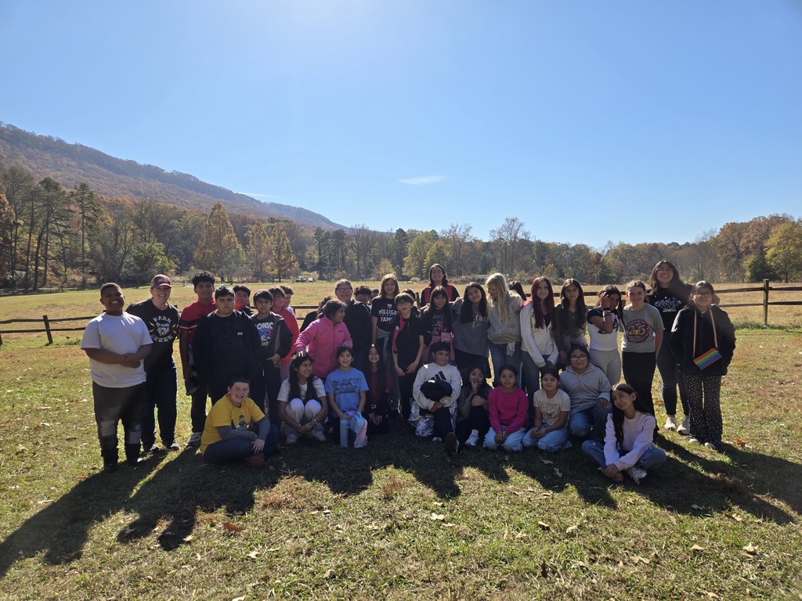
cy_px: 300
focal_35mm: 23
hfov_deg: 73.9
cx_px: 401
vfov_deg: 58.9
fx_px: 533
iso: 25
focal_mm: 5.4
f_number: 1.8
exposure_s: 1/1819
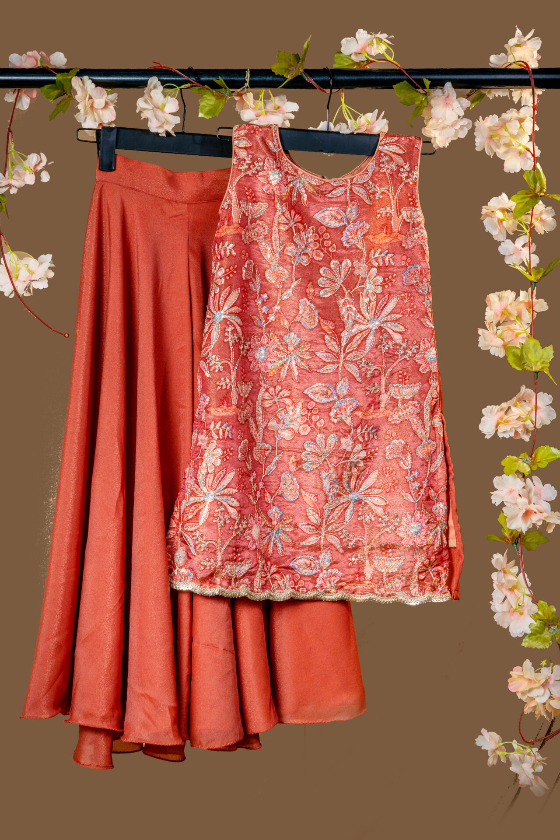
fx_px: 1470
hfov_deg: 21.6
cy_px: 420
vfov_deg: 31.9
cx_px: 280
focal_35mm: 63
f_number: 9
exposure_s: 1/125
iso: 50
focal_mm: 63
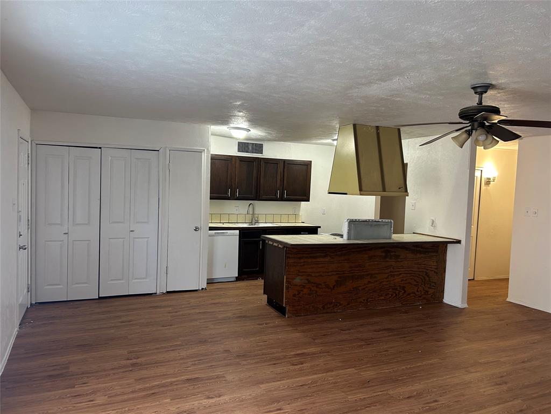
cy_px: 207
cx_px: 276
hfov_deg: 67.3
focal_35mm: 26
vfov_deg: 53.1
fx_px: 414
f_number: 1.5
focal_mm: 5.7
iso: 125
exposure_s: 1/60
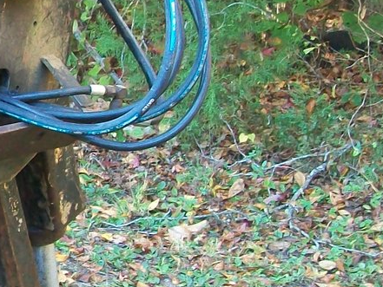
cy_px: 98
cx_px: -228
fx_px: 1594
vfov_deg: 10.3
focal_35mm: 144
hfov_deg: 12.8
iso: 160
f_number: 3.2
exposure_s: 1/30
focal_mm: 7.1
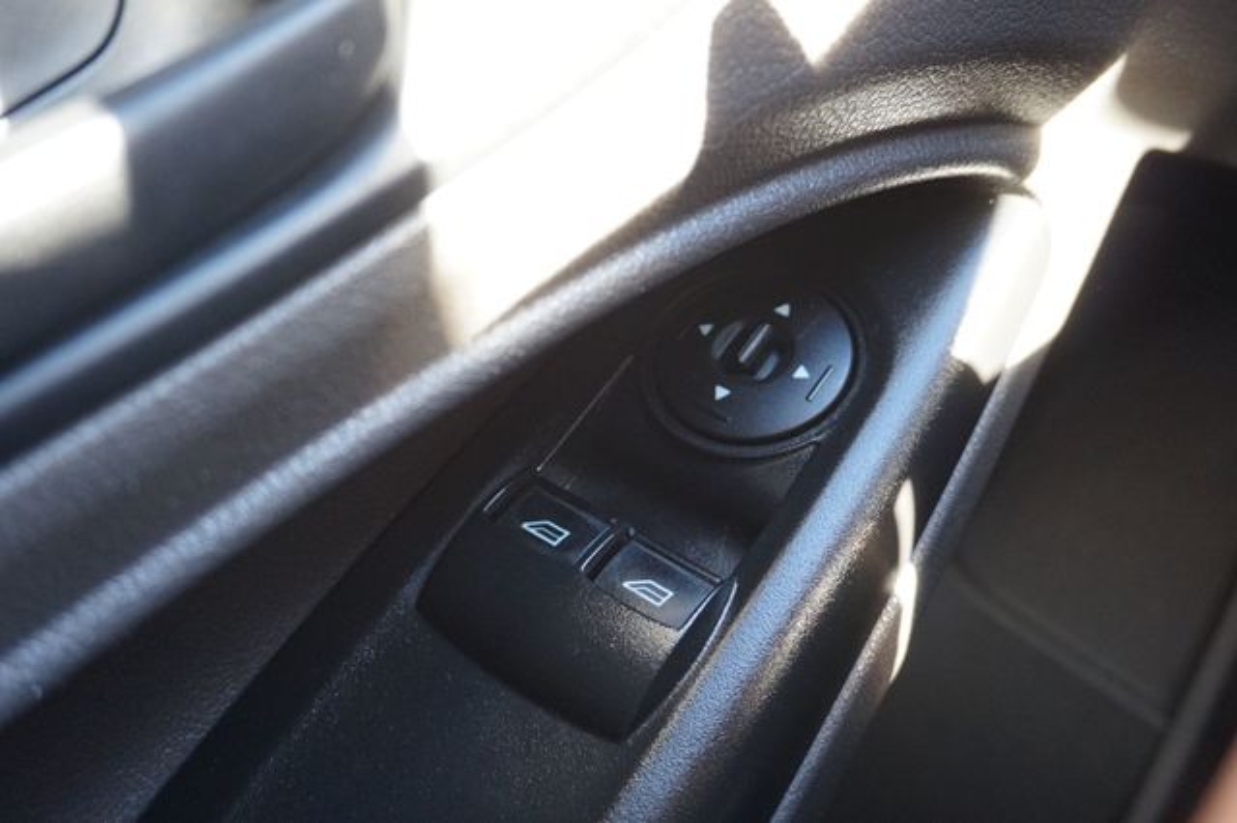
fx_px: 1288
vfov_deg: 35.5
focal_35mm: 38
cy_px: 412
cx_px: 618
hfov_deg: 51.3
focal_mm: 25
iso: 800
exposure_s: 1/60
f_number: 4.5
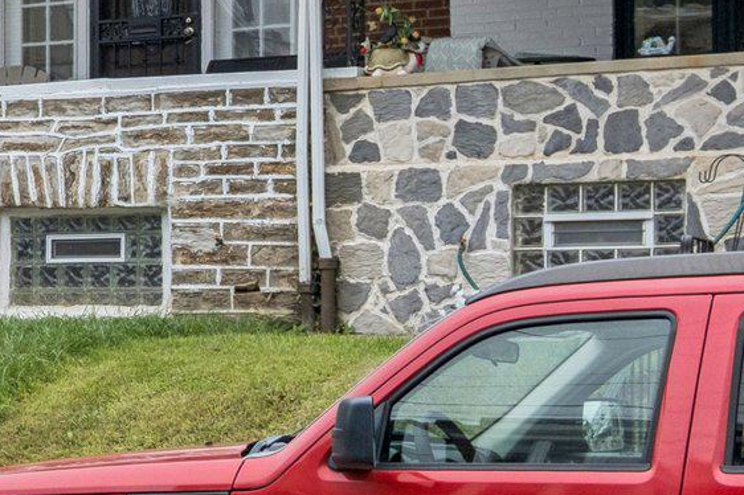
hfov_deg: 16.1
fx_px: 2334
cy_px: -182
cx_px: -481
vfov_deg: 11.7
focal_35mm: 113
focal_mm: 20.9
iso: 250
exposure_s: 1/220
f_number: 8
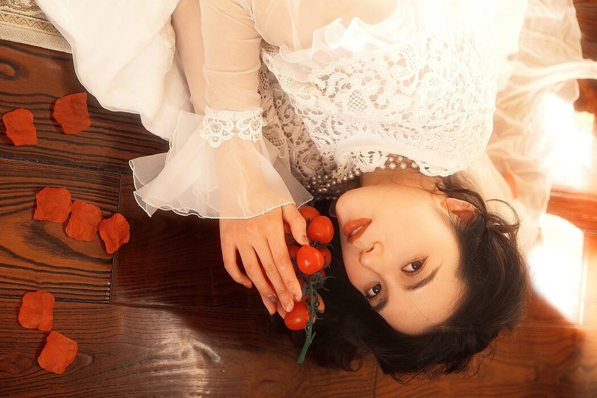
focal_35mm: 77
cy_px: 199
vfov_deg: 17.7
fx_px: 1277
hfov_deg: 26.3
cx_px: 298
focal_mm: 51.6
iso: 400
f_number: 2.8
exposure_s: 1/125
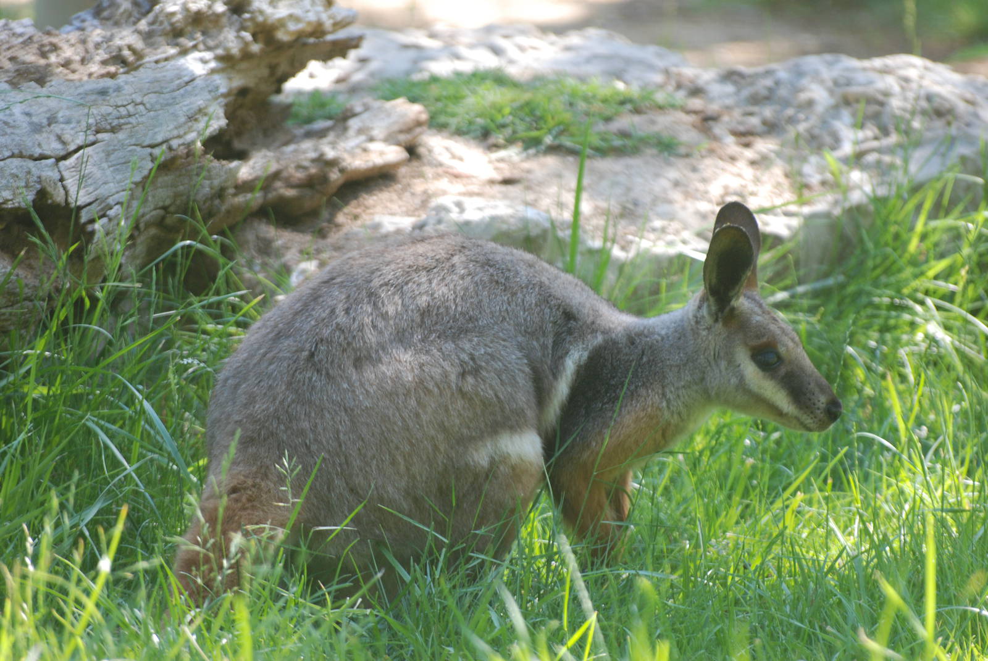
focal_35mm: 360
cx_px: 494
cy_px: 330
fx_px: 9892
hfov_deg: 5.7
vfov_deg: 3.8
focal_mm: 240
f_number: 5.3
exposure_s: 1/160
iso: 400
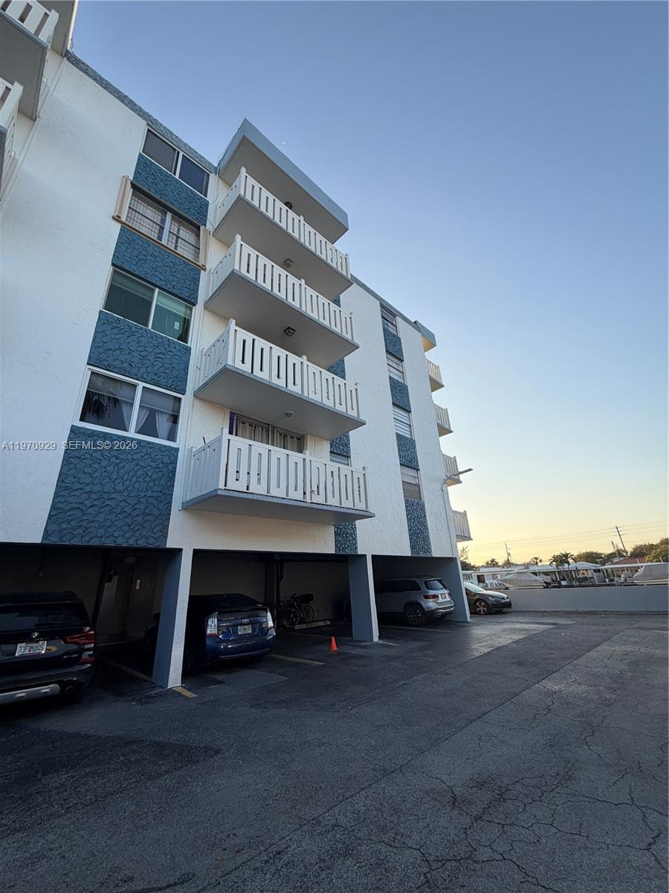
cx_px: 334
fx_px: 361
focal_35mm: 14
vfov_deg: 102.1
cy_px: 446
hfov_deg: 85.7
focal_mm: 2.22
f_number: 2.2
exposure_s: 1/502
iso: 50
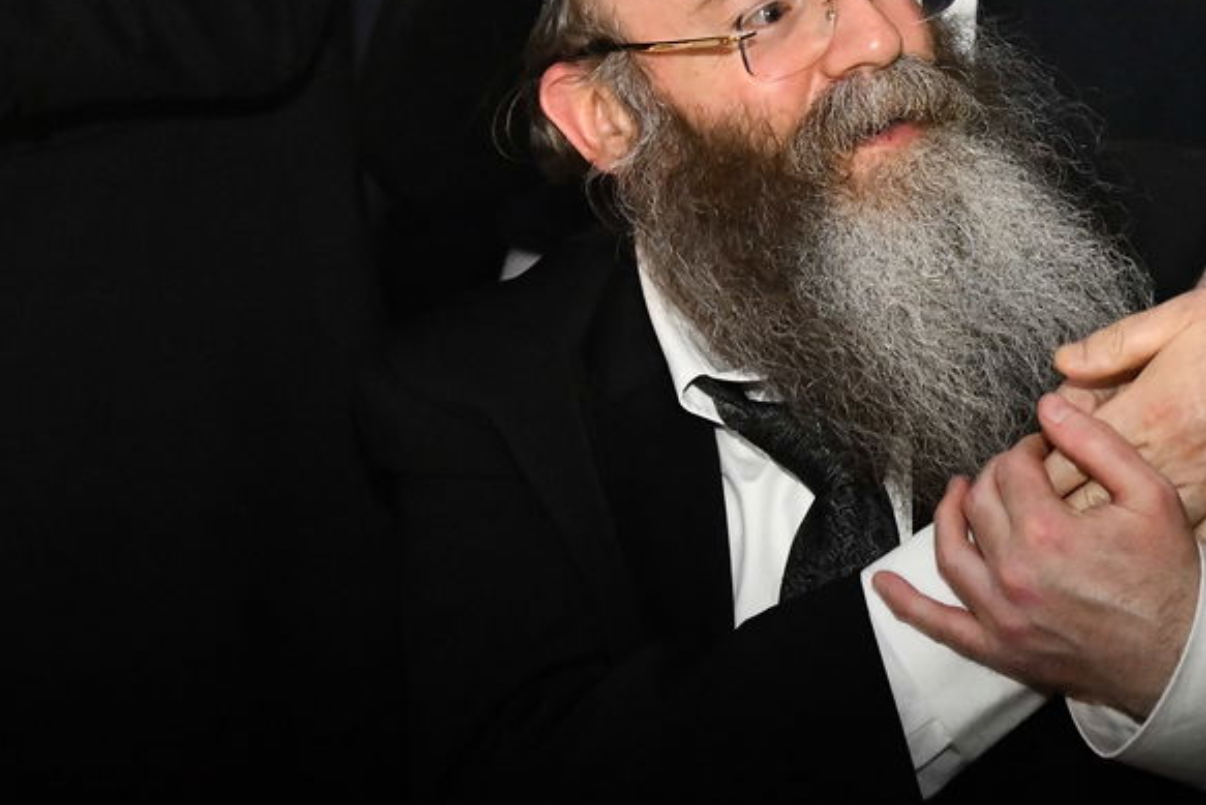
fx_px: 4021
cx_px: 1034
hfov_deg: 16.9
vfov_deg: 11.2
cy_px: -123
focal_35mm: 120
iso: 4000
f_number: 5.6
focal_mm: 50
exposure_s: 1/160
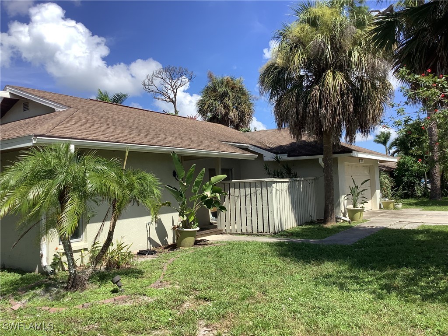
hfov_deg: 58.4
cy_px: 168
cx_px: 224
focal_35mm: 31
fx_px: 401
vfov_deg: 45.4
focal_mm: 3.3
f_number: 2.4
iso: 25
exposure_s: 1/1131
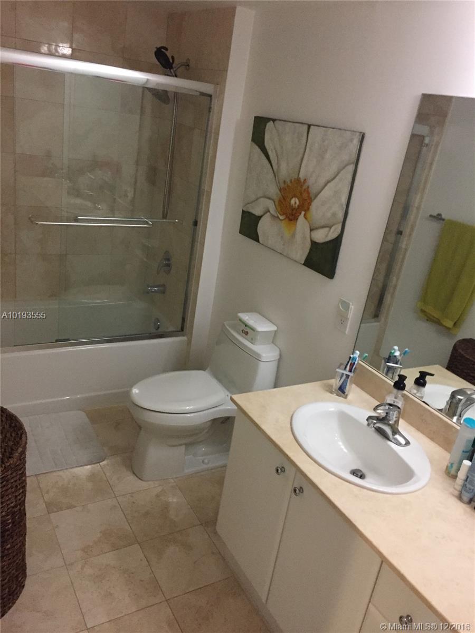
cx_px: 238
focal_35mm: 29
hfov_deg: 48.2
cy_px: 316
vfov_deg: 61.7
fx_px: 531
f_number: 2.2
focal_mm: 4.15
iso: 250
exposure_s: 1/30
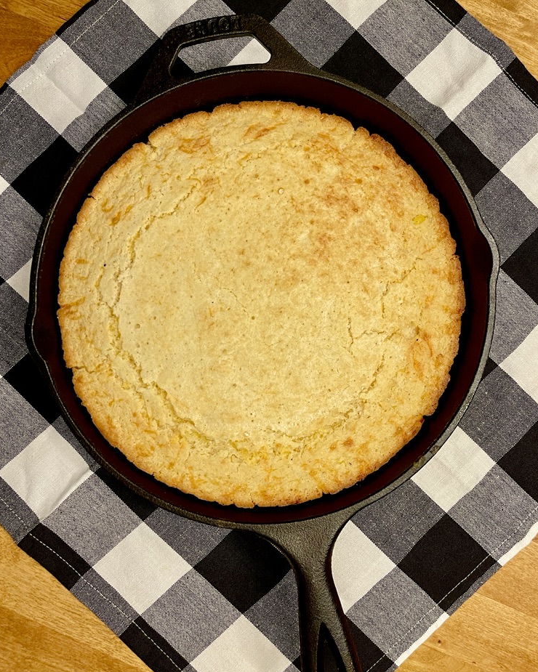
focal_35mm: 27
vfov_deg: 64.0
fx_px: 537
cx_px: 276
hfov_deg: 53.2
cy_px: 314
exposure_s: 1/60
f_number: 1.6
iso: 200
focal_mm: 5.1
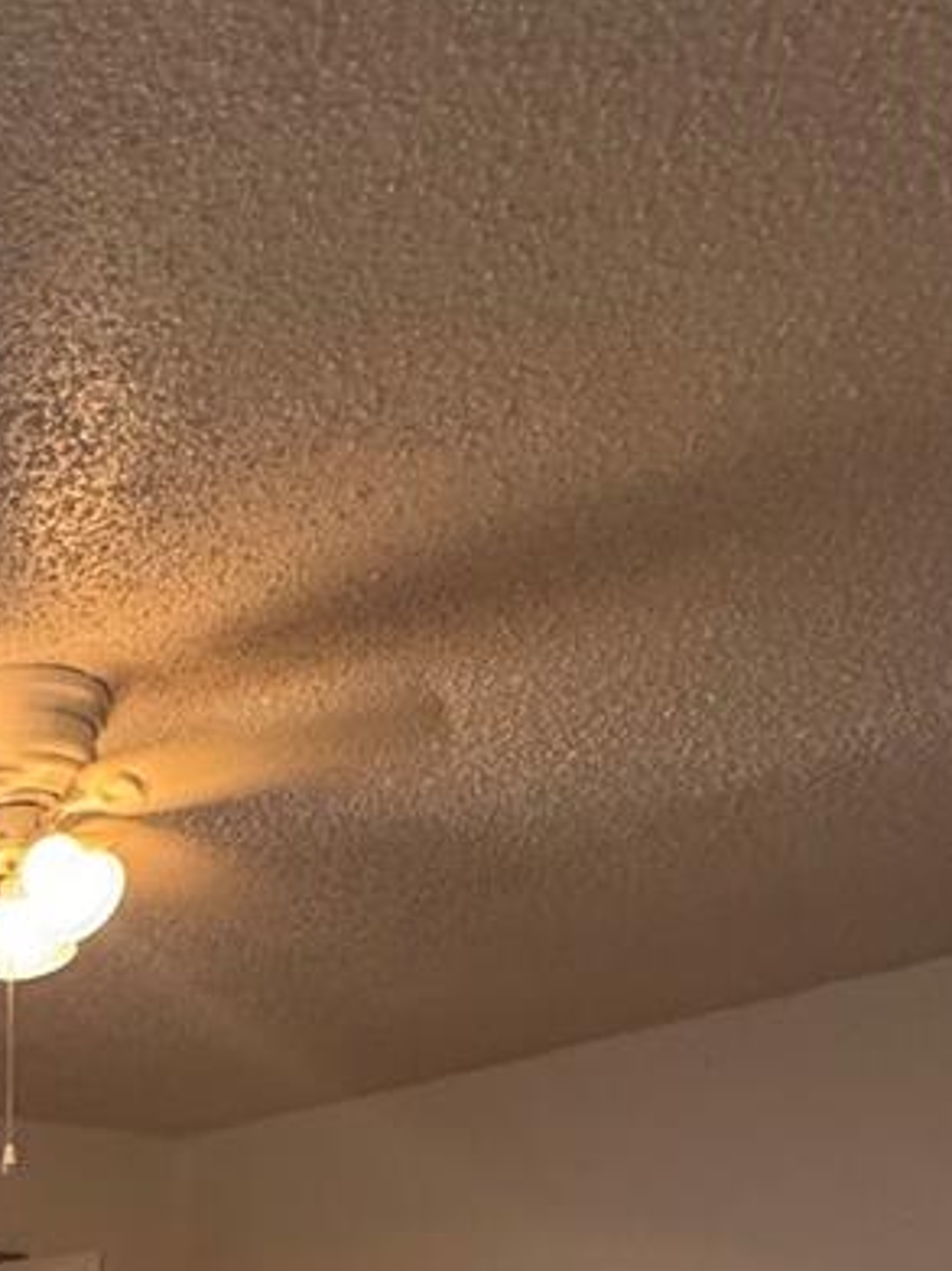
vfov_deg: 33.2
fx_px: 1578
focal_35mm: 43
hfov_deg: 27.0
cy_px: 1622
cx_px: -354
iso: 500
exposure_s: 1/60
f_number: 2.2
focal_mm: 2.22
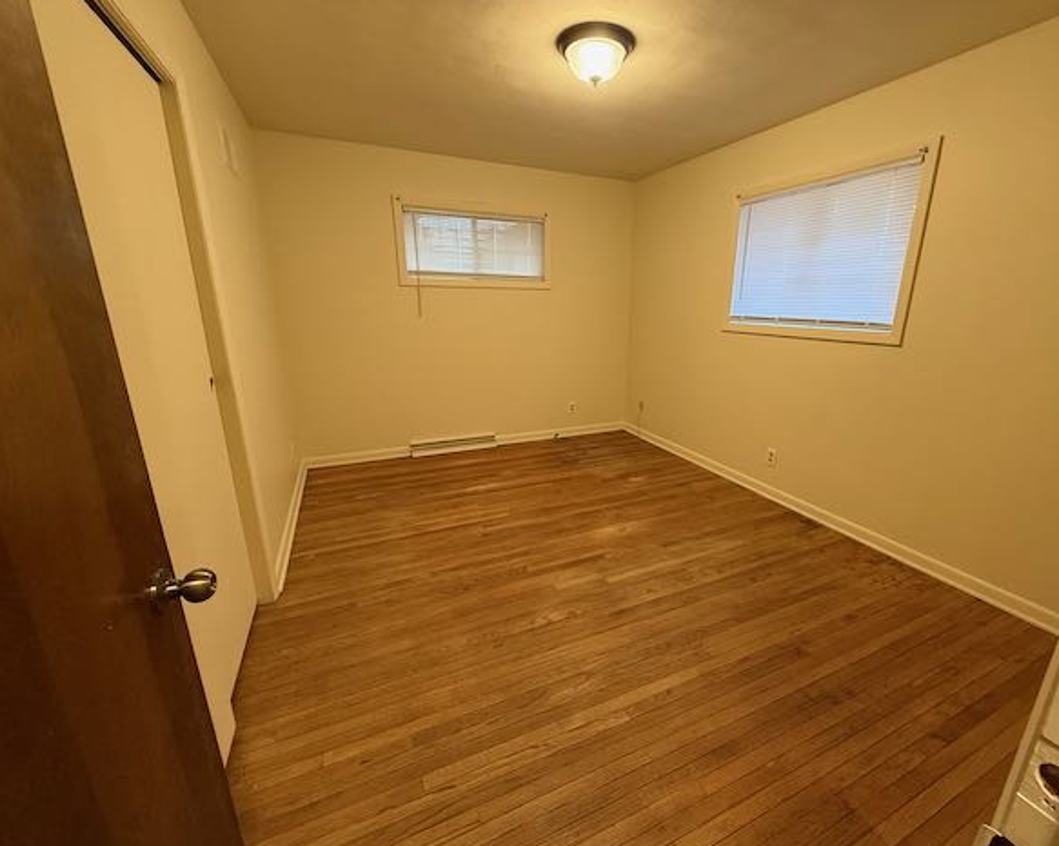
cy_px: 430
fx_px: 470
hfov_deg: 96.5
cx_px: 579
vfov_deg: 84.0
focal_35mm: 15
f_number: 2.2
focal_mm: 2.22
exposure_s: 1/60
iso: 400
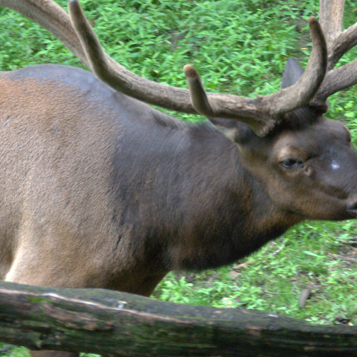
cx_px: 312
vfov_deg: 8.5
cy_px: 164
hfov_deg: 8.5
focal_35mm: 206
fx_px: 2404
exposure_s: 1/80
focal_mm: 90
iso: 1600
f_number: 7.6
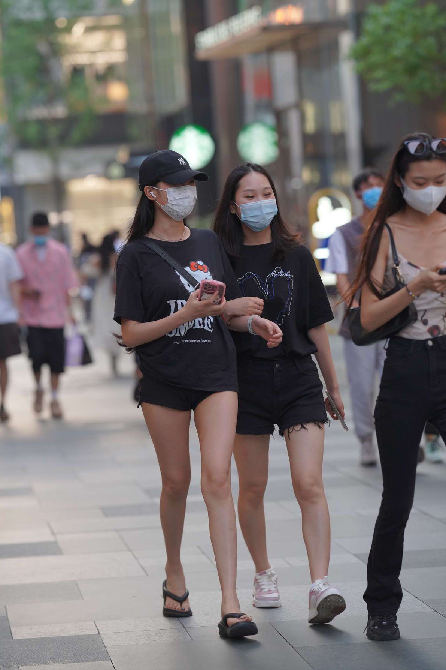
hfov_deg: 10.1
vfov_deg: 15.1
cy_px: 333
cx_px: 222
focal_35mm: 136
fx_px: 2528
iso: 1250
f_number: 2.8
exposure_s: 1/400
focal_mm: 135
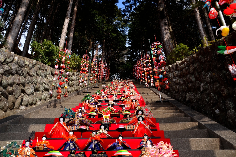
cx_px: 118
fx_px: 216
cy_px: 78
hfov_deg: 57.3
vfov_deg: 39.8
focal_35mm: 33
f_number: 10
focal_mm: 22
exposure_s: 1/200
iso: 100
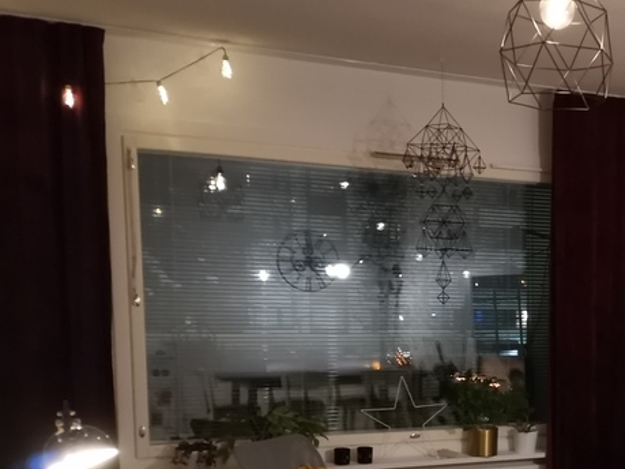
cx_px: 630
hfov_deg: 30.8
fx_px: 1047
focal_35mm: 58
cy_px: 416
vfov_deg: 24.5
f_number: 1.8
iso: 1250
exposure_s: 1/20
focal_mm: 4.75
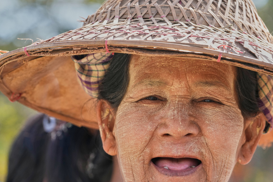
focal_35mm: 185
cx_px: 172
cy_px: 101
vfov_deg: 7.4
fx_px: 1403
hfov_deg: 11.1
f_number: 7.1
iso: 500
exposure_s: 1/500
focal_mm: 137
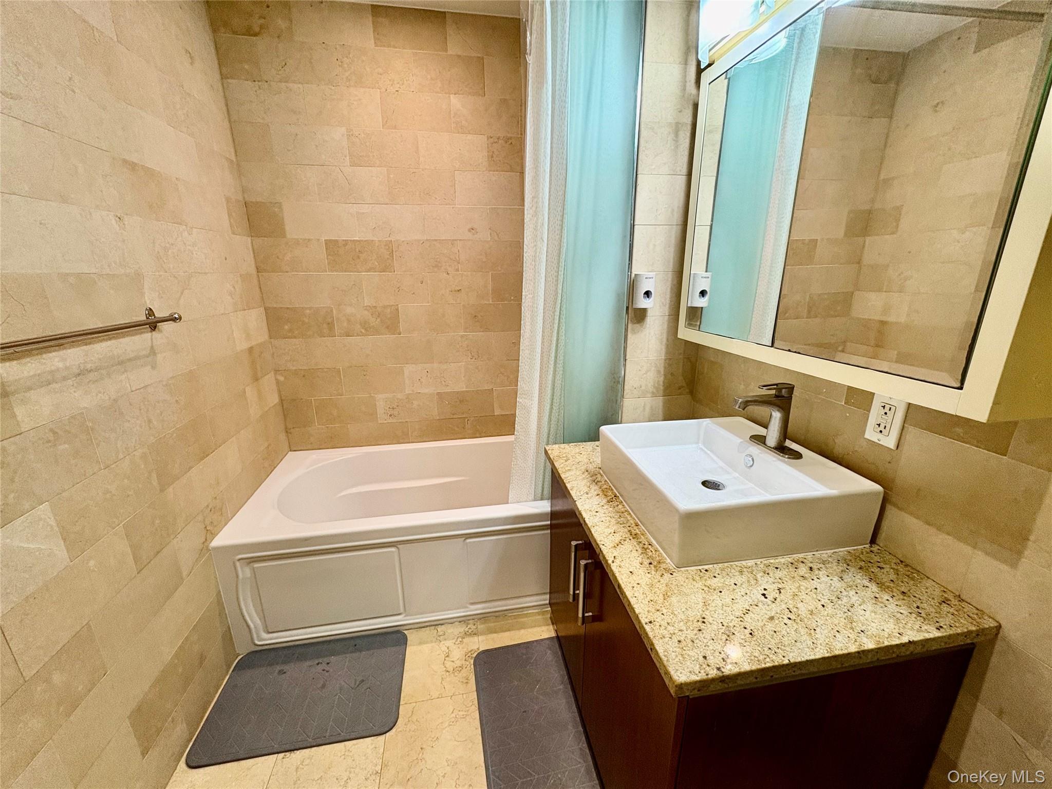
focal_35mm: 14
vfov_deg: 85.7
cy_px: 394
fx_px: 425
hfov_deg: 102.1
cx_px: 526
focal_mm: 2.22
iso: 200
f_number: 2.2
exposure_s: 1/60
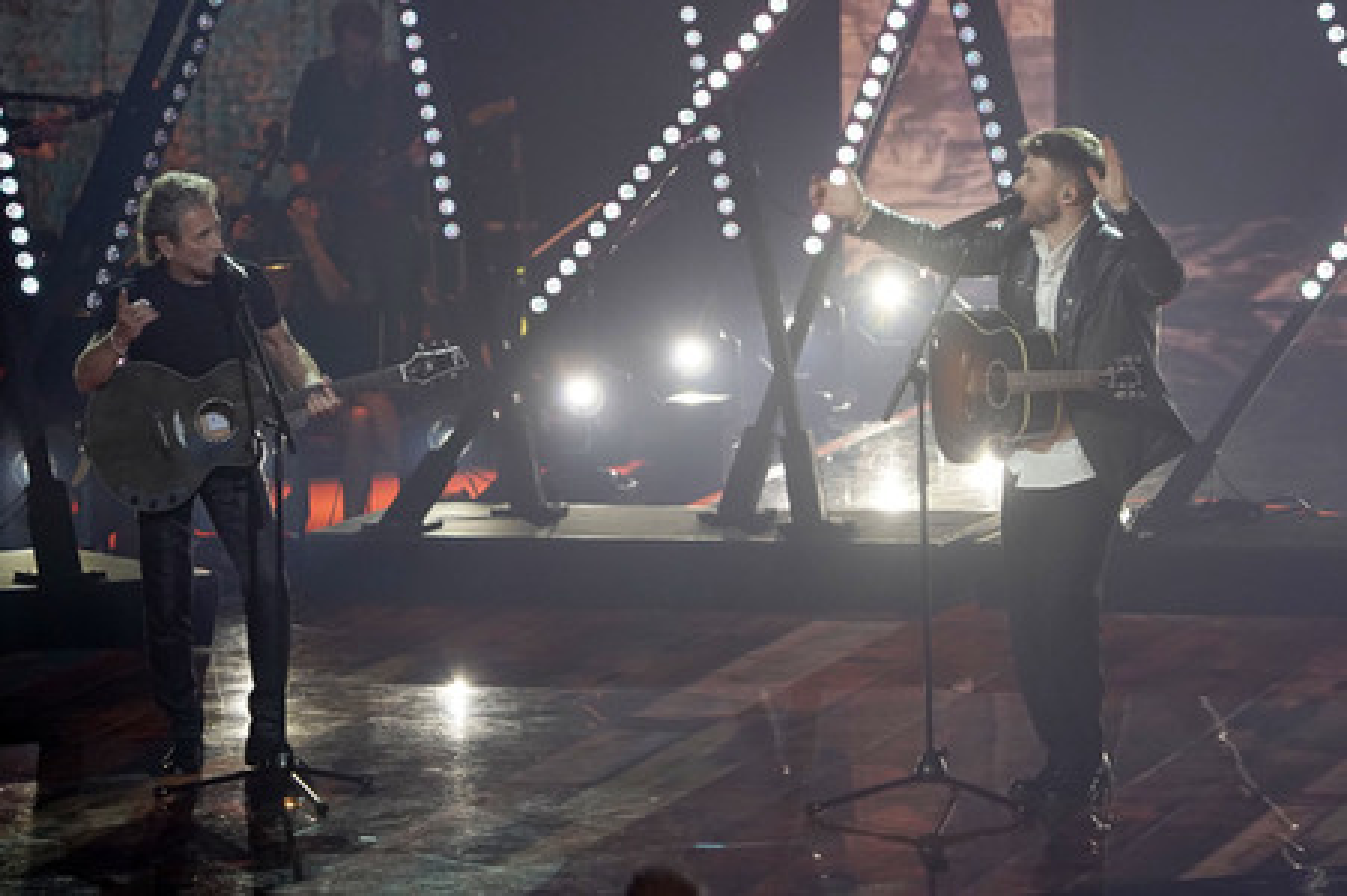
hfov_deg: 10.3
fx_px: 7478
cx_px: 674
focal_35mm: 200
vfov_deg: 6.9
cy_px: 448
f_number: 5.6
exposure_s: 1/160
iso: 4000
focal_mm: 200
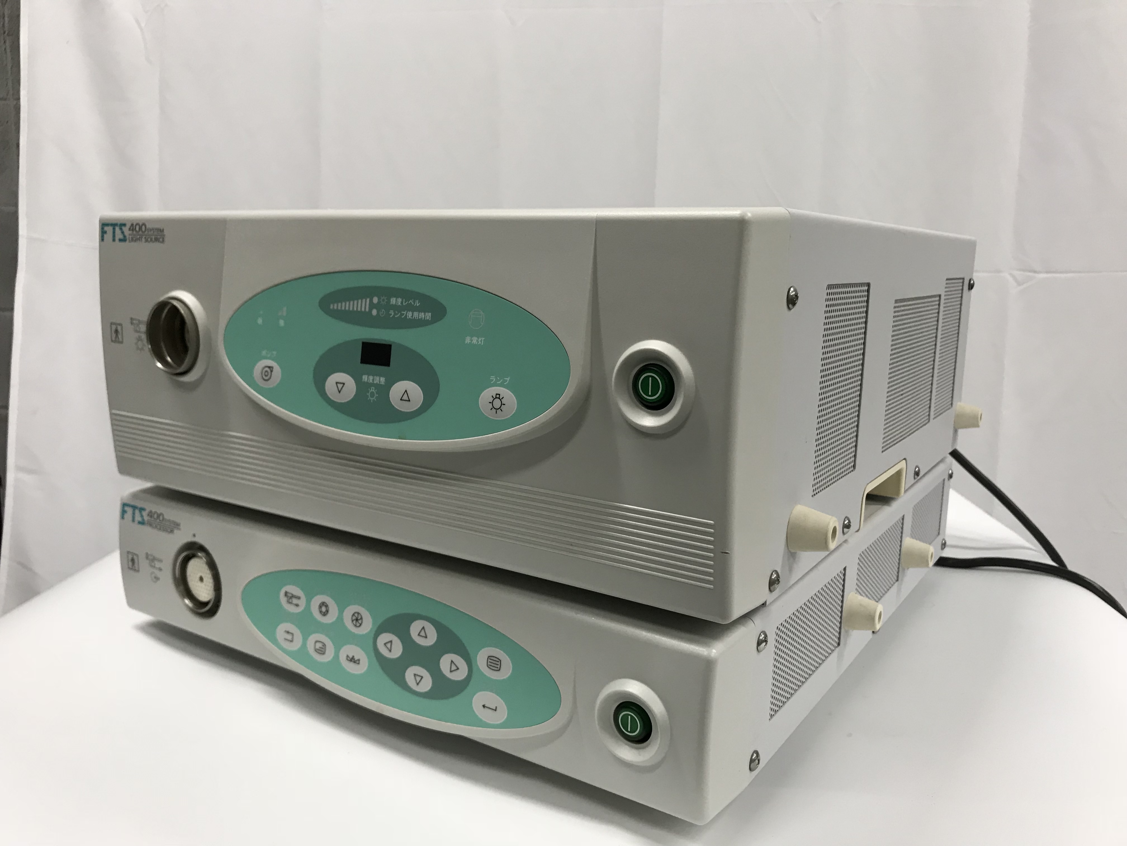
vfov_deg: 49.7
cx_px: 564
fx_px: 912
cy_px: 423
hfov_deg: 63.4
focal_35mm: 28
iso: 25
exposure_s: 1/40
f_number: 1.8
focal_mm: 3.99
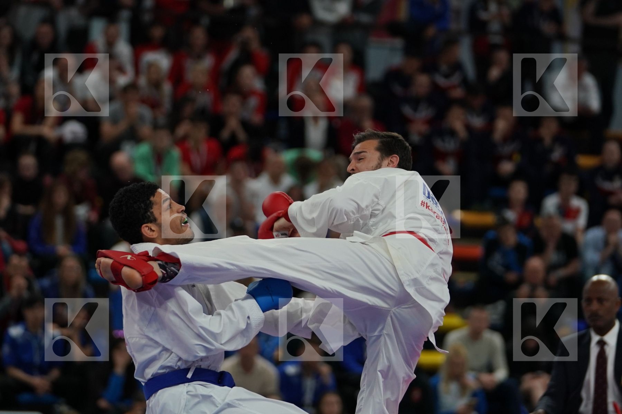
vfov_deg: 6.4
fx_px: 3732
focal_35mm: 216
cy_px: 207
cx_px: 311
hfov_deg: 9.5
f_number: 2.8
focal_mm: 144
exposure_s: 1/1000
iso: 1250
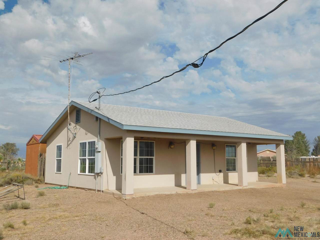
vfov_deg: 39.7
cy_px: 120
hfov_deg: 51.4
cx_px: 160
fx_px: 333
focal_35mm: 36
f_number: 7
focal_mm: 6.3
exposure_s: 1/800
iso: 125
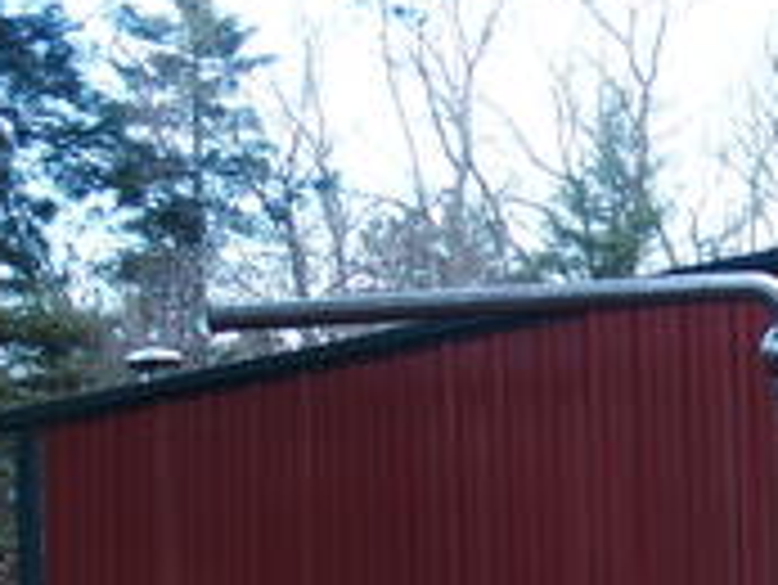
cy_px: 590
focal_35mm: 148
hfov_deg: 13.1
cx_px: 805
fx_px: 3329
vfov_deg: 10.0
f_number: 2.8
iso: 200
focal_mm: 12
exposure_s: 1/100
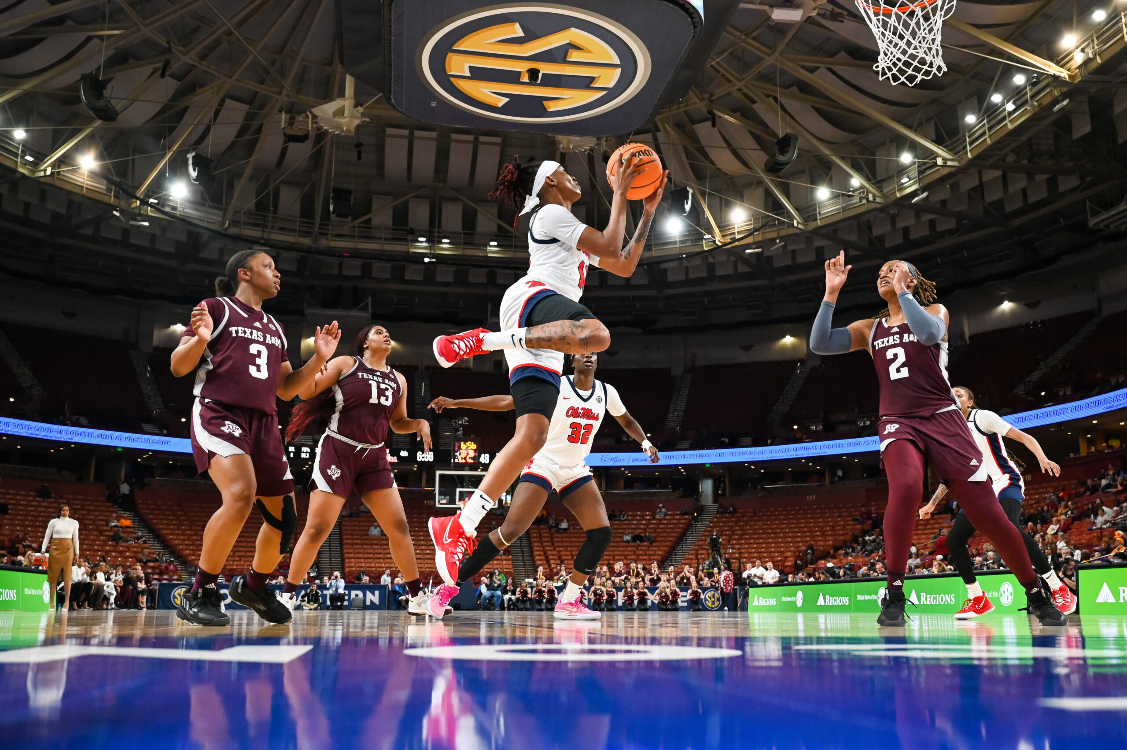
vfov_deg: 39.9
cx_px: 564
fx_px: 1032
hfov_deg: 57.3
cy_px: 375
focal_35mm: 33
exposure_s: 1/1250
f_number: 4
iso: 5000
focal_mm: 33
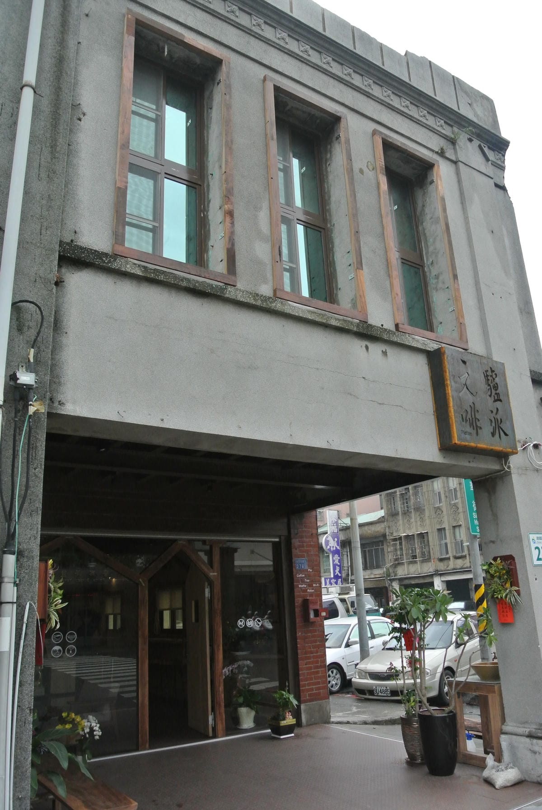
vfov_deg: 67.3
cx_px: 271
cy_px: 405
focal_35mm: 27
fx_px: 608
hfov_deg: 48.0
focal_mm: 10
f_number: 6.3
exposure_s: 1/640
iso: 800
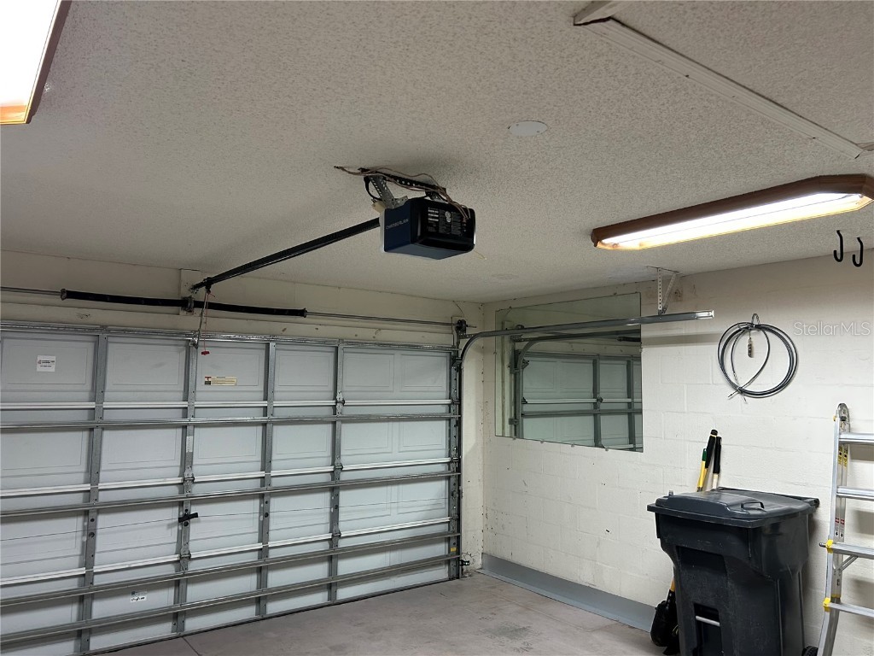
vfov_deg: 53.1
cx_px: 437
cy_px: 328
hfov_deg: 67.3
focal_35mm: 26
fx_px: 656
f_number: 1.5
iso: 160
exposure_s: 1/60
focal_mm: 5.7
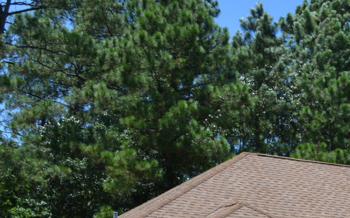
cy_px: 244
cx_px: 442
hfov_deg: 20.2
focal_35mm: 95
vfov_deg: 13.5
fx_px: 906
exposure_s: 1/200
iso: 100
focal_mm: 24
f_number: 7.1
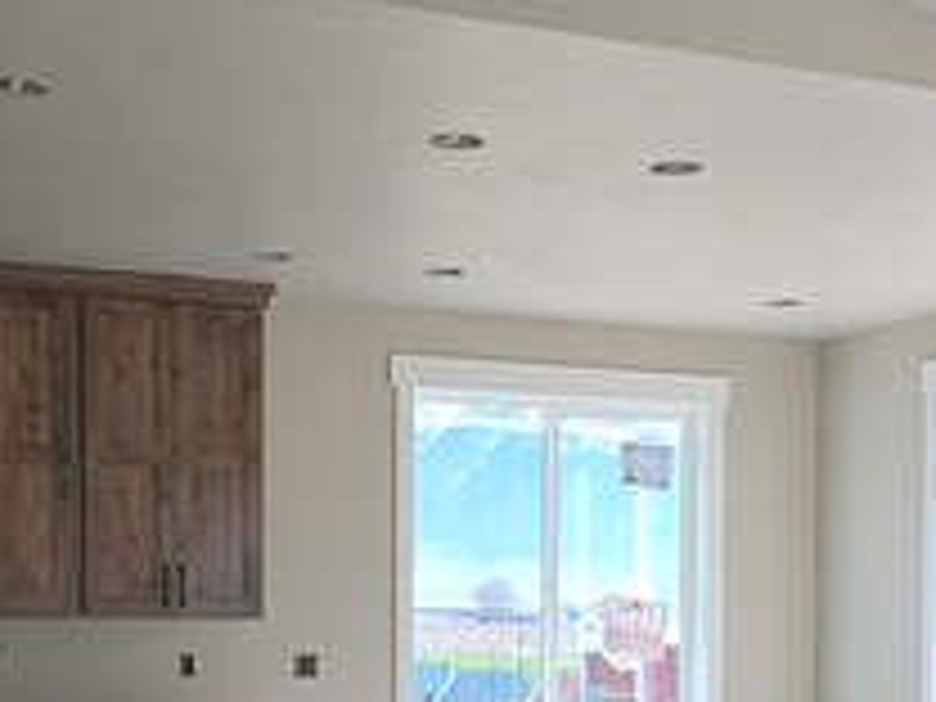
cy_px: 680
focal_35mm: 64
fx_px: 1731
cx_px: 567
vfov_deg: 22.2
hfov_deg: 30.2
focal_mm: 2.2
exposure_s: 1/150
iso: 20
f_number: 1.9
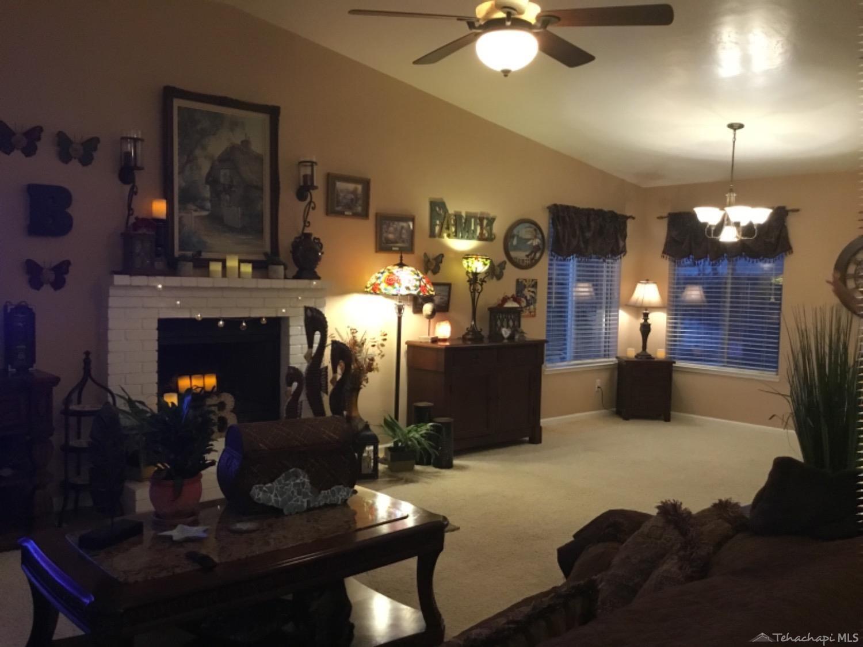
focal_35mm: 31
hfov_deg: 58.4
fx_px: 773
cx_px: 432
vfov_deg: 45.4
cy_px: 324
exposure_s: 1/30
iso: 200
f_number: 2.4
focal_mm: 3.3
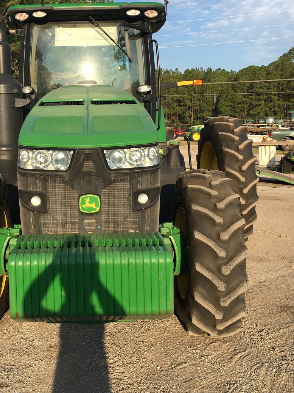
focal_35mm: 43
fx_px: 487
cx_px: 93
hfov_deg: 33.2
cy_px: 152
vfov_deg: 43.6
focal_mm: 4.15
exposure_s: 1/1040
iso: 25
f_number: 2.2
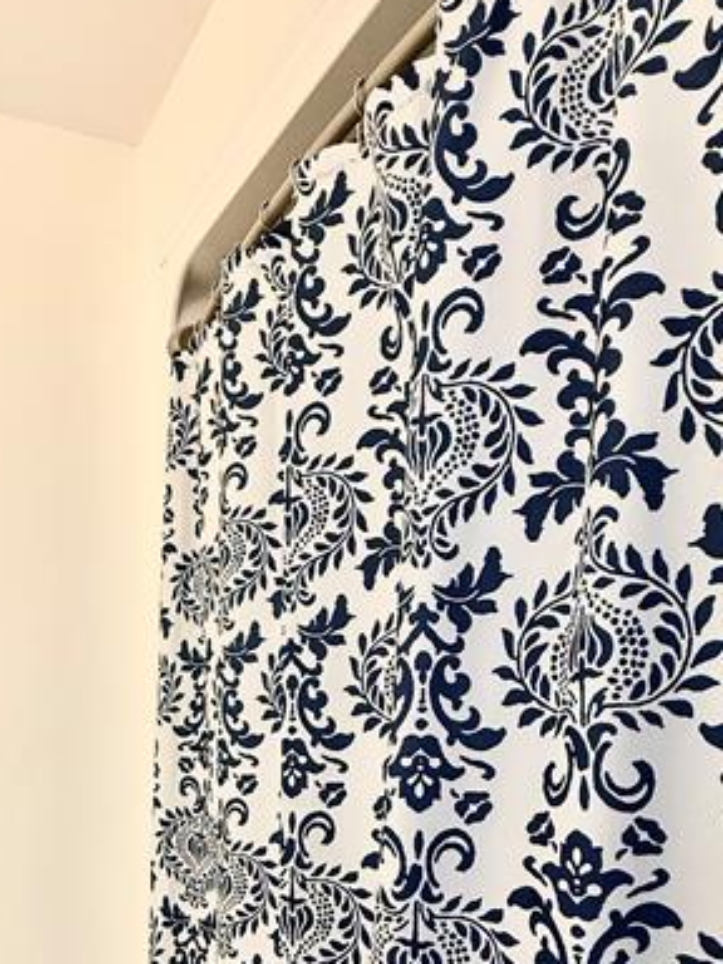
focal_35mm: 28
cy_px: 726
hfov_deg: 46.5
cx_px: 123
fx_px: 780
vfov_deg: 59.9
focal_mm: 2.22
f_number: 2.2
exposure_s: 1/60
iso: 200
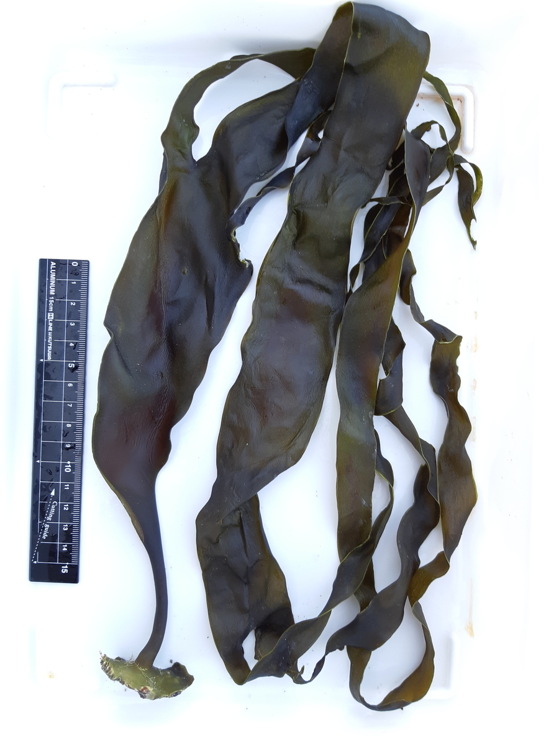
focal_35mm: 26
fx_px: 560
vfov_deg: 67.3
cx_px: 280
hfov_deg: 53.1
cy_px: 373
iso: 40
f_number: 1.7
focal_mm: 3.93
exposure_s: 1/118
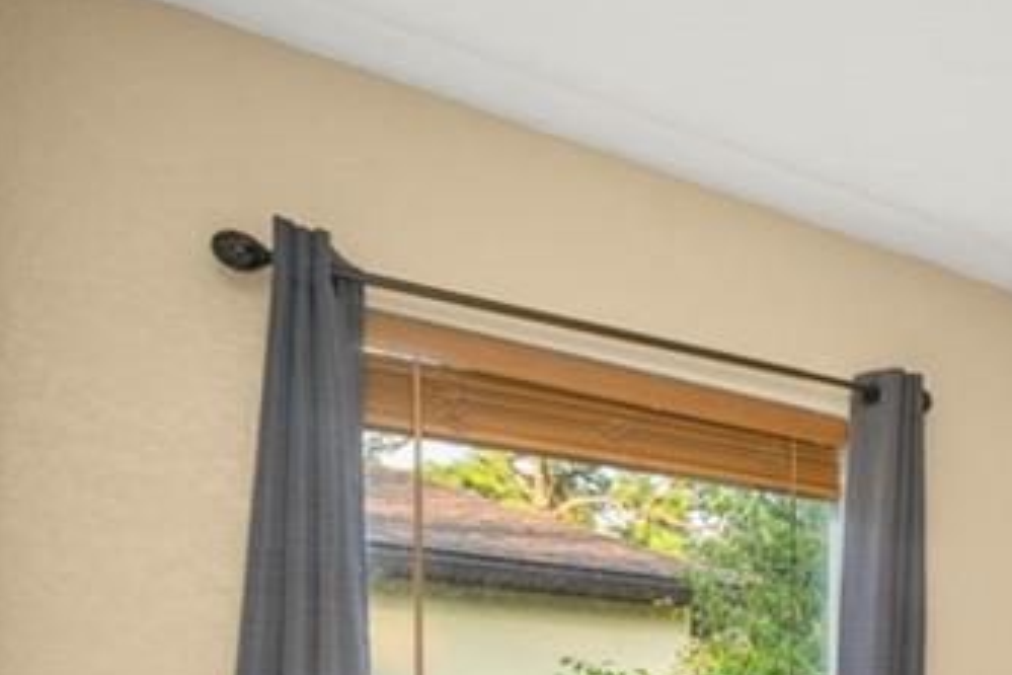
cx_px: 1477
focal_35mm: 40
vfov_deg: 29.4
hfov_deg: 30.3
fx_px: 1124
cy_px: 781
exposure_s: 4
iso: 400
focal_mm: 13
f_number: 11
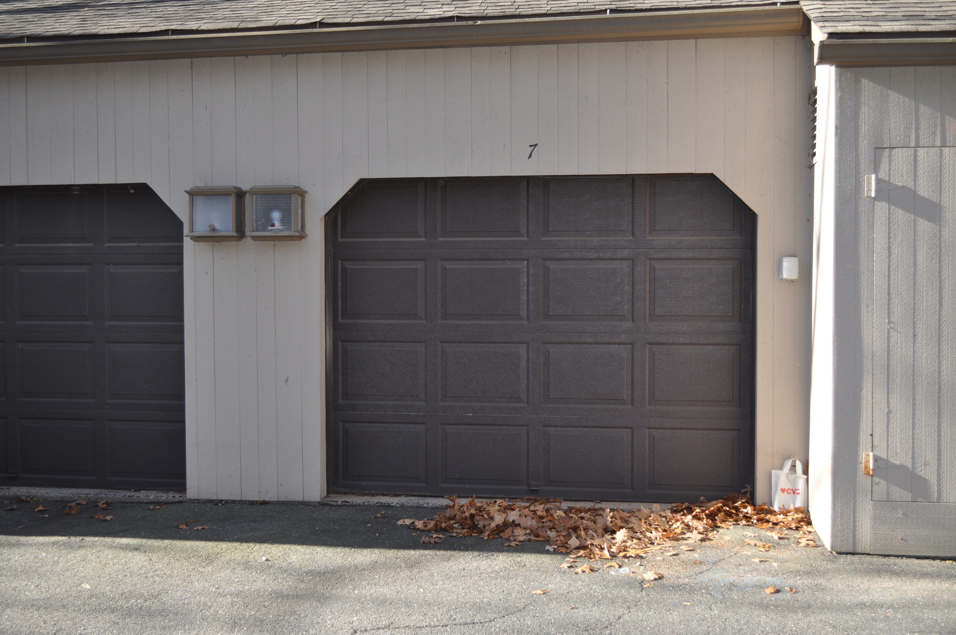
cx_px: 478
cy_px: 318
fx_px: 1114
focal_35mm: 42
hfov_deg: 46.5
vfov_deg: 31.8
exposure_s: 1/200
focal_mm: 28
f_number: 5
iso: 200
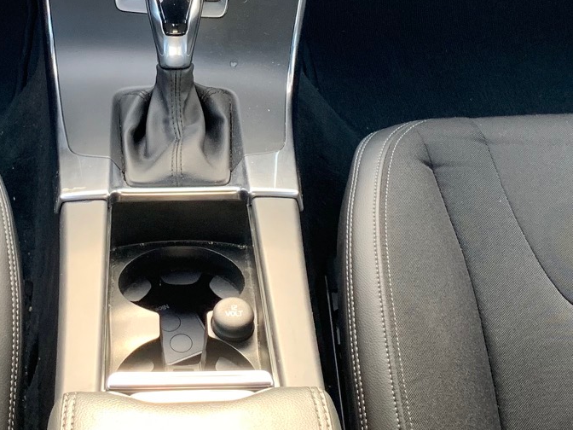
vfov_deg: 18.4
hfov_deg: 24.8
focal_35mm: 78
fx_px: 1291
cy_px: -1
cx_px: 169
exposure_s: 1/60
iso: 100
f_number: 1.8
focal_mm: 4.25
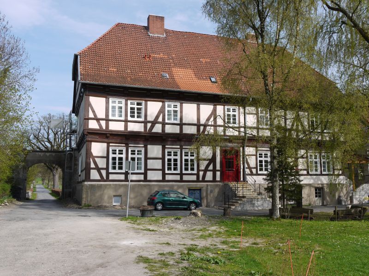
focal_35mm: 36
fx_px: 384
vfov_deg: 39.7
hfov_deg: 51.4
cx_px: 184
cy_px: 138
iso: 100
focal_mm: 18
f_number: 7.1
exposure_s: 1/320
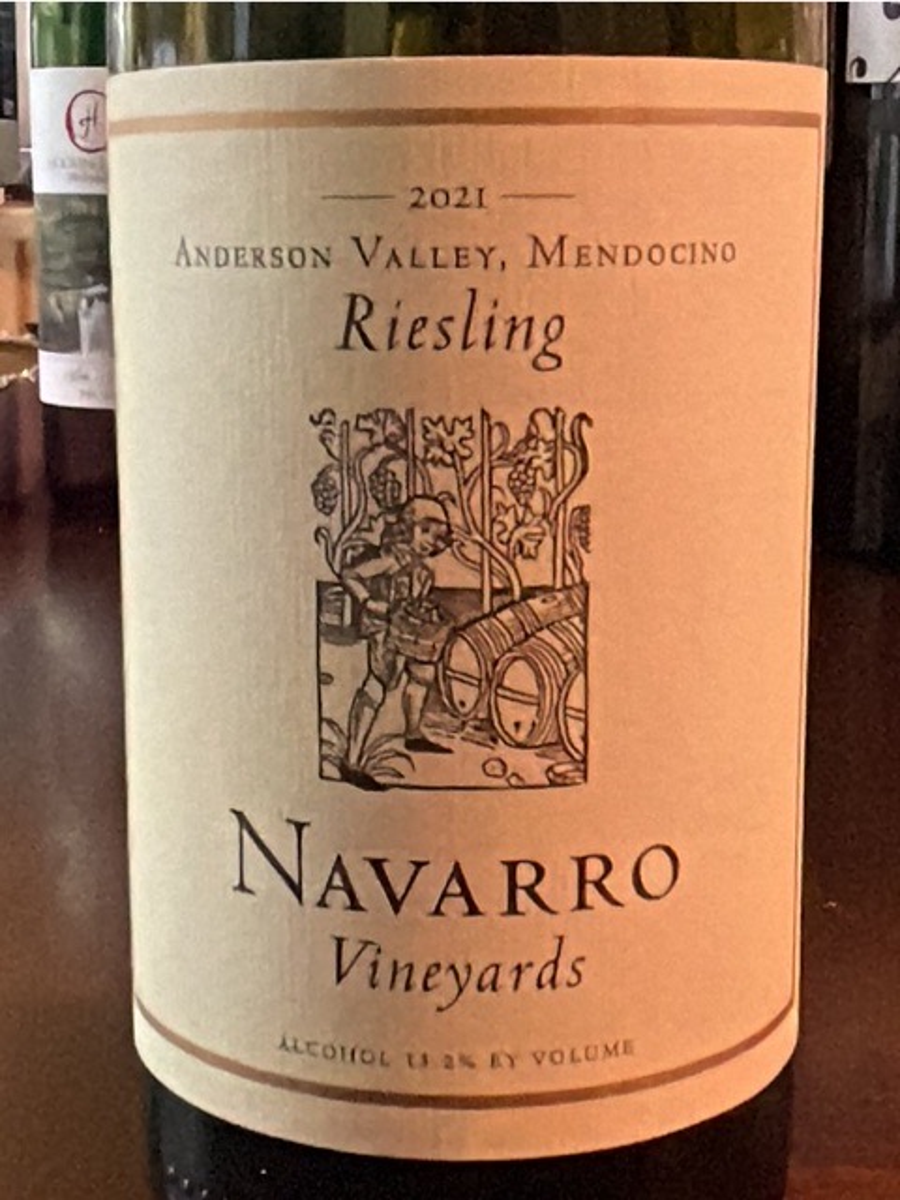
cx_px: 450
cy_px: 600
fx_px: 1040
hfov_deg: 46.8
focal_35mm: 30
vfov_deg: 60.0
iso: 800
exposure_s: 1/40
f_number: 2.4
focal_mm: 1.54
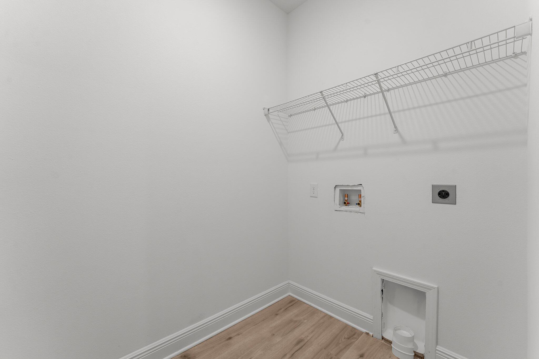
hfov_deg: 100.8
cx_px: 270
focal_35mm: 15
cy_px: 180
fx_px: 223
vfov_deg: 77.7
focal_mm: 14.9
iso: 400
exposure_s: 1/6
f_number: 8
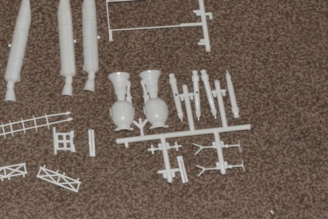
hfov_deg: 22.1
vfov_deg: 14.9
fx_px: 820
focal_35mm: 90
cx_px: 31
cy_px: -4
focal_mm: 29
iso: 3200
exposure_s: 1/60
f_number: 29
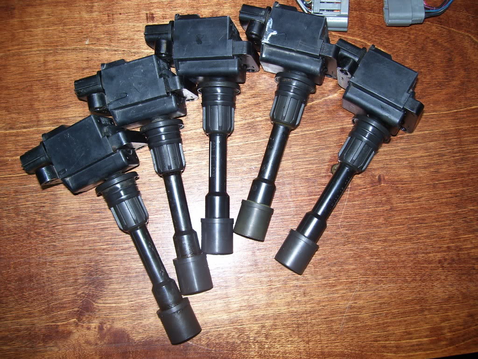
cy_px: 180
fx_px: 497
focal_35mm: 36
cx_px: 239
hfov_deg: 51.4
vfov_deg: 39.7
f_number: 2.7
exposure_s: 1/60
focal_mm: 6
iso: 80
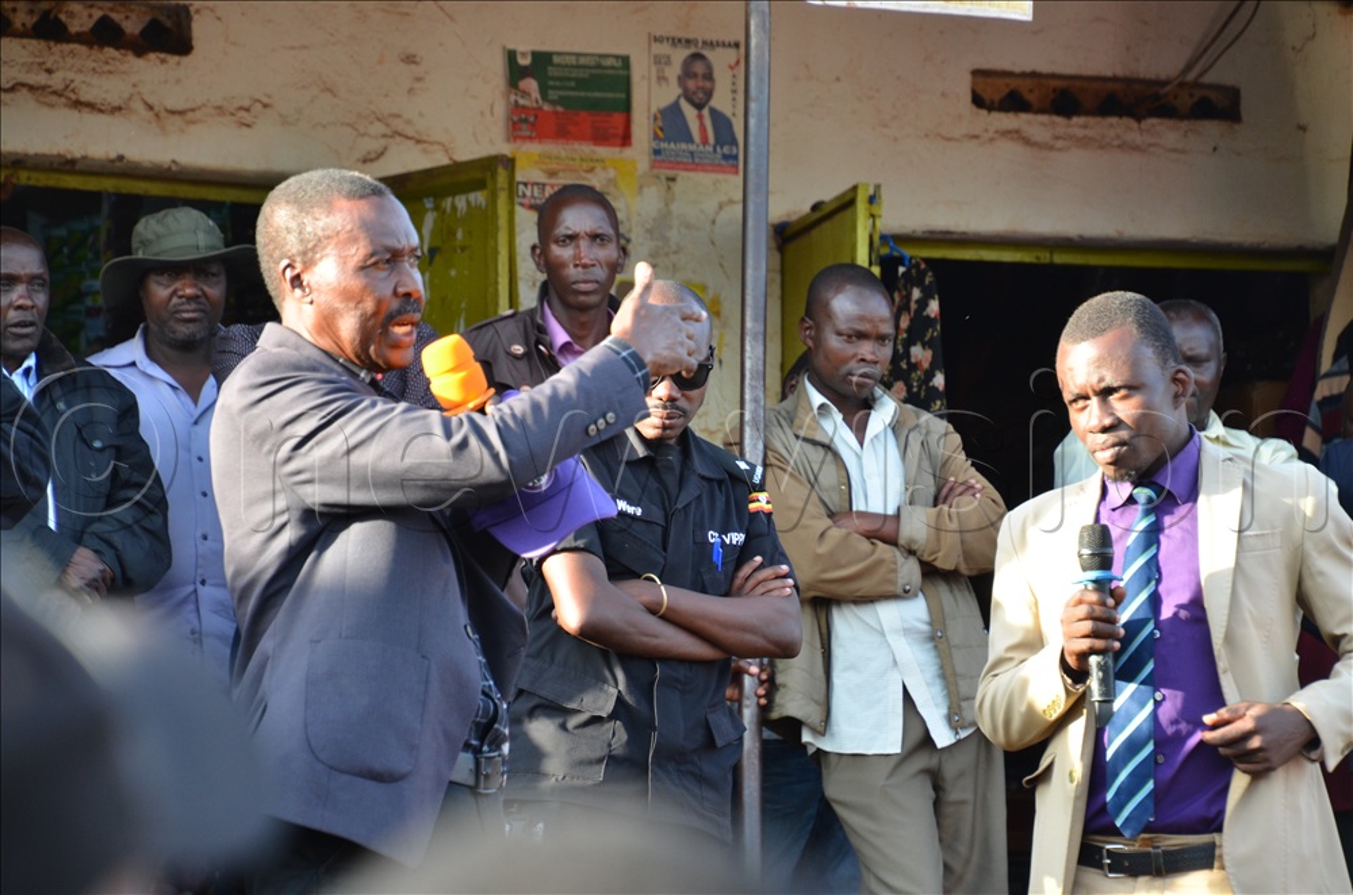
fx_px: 7594
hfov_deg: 10.2
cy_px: 448
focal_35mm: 202
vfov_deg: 6.8
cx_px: 676
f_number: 6
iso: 400
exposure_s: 1/160
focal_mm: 135
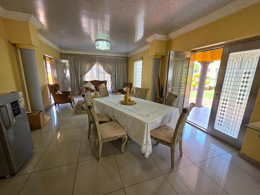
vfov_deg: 89.9
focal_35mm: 13
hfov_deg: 106.2
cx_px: 130
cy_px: 98
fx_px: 98
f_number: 1.9
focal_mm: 2.2
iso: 50
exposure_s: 1/100
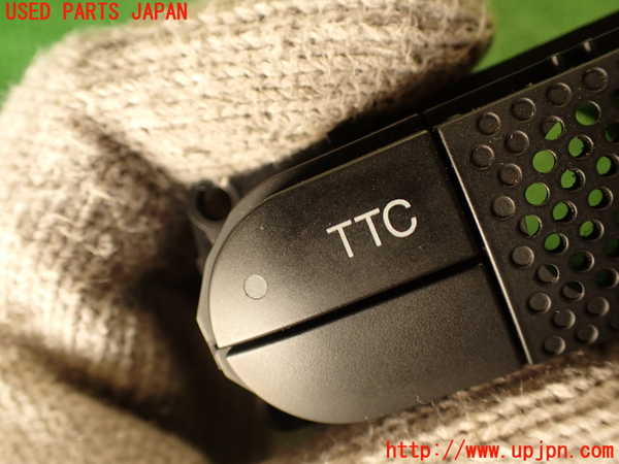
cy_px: 232
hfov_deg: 56.8
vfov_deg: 44.2
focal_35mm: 32
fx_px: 572
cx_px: 310
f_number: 2.4
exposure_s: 1/50
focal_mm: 5.79
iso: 200
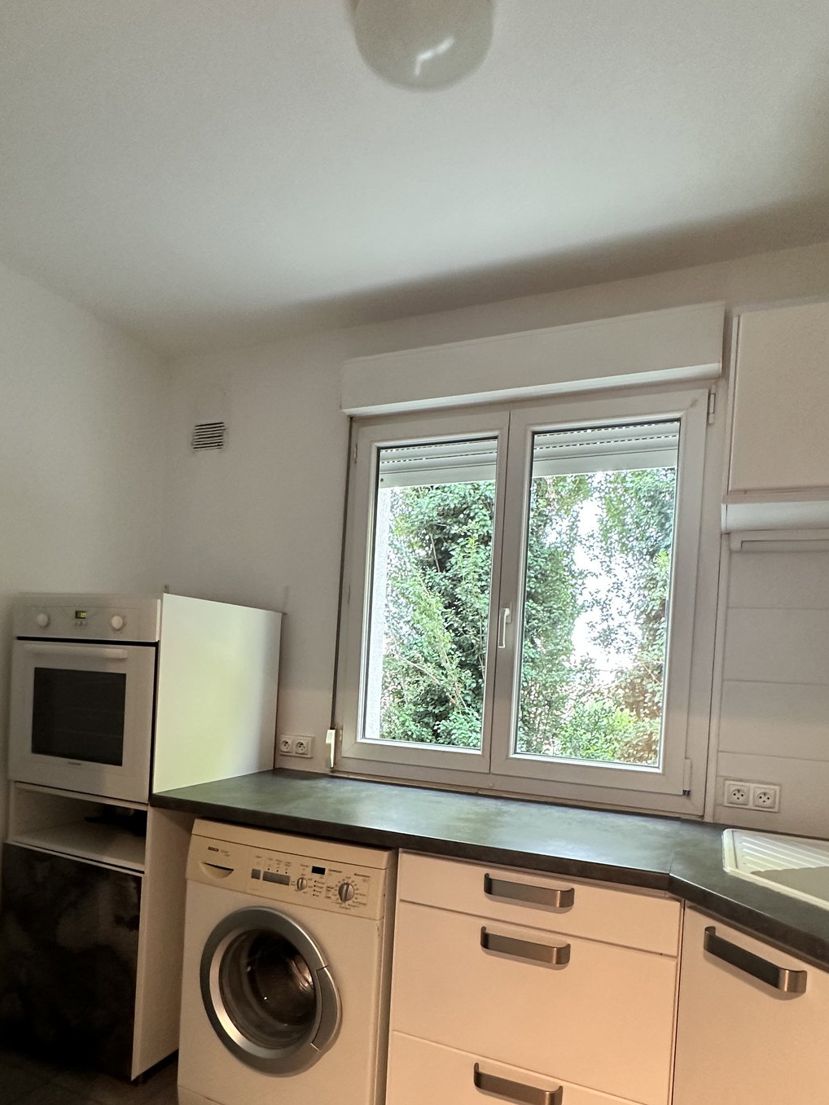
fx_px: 702
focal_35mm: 22
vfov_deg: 75.2
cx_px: 401
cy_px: 684
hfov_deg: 61.1
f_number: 2.2
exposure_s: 1/50
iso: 320
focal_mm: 2.22
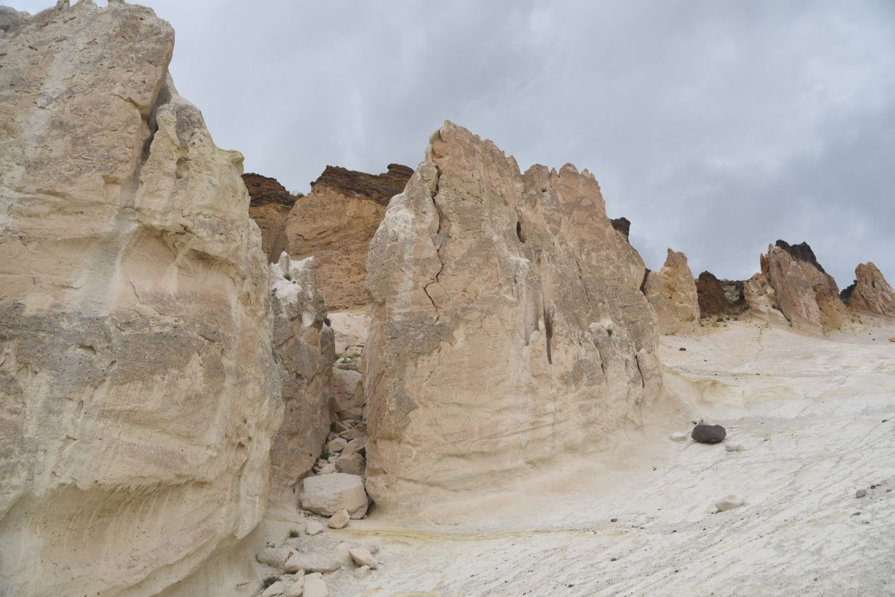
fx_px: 1243
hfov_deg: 39.6
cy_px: 298
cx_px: 448
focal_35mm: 50
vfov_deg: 27.0
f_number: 5
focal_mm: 50
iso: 200
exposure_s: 1/250
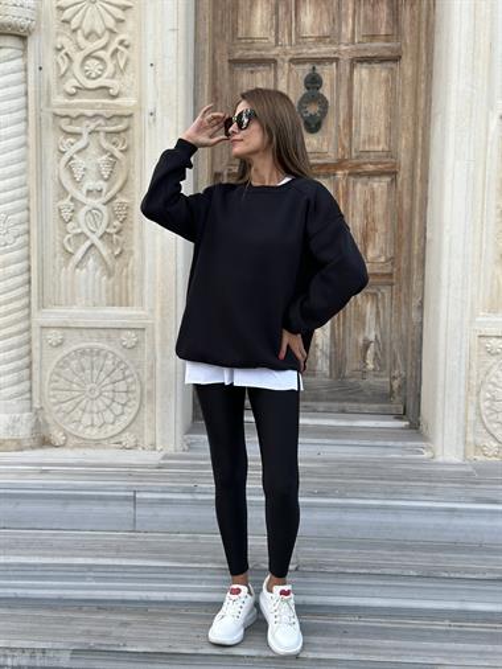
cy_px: 334
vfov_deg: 39.6
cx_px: 251
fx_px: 927
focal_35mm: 48
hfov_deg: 30.3
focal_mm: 6.86
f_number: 1.78
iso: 80
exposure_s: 1/226
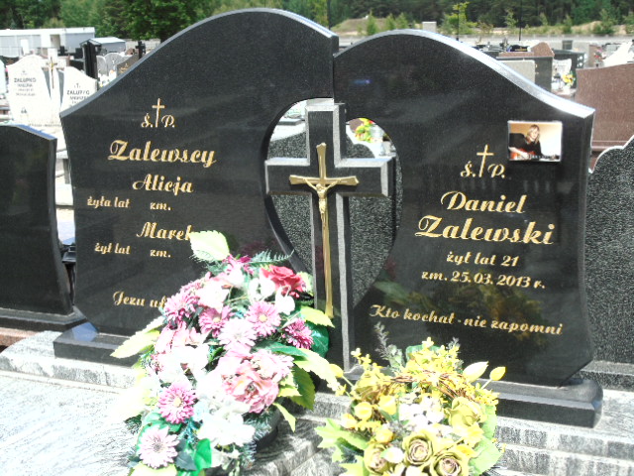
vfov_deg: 31.5
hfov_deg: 41.2
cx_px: 317
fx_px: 843
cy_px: 238
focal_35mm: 46
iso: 80
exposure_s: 1/400
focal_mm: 8.2
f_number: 4.1
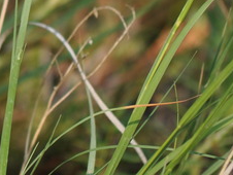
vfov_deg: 1.2
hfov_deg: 1.6
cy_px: -84
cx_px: -131
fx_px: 8578
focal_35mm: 1273
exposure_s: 1/500
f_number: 5.6
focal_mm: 200
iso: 220
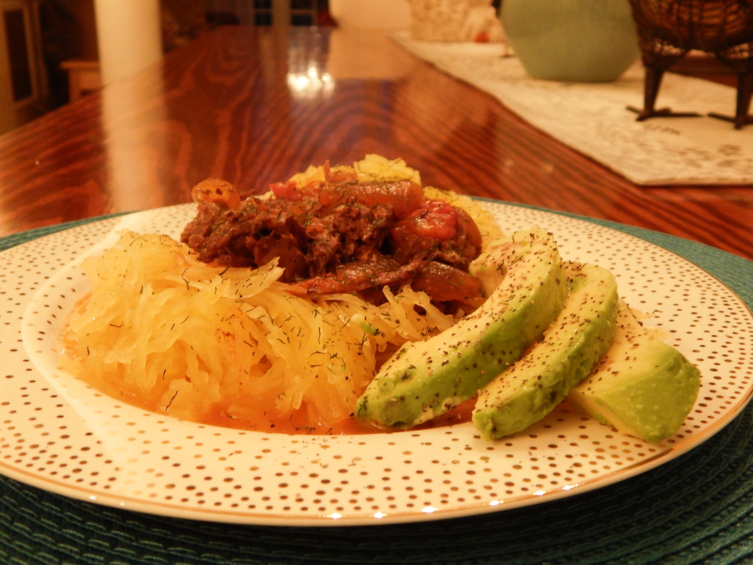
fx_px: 827
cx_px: 376
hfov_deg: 49.0
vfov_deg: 37.7
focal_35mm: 38
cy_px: 282
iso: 400
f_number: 3.4
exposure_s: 1/20
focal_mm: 6.8
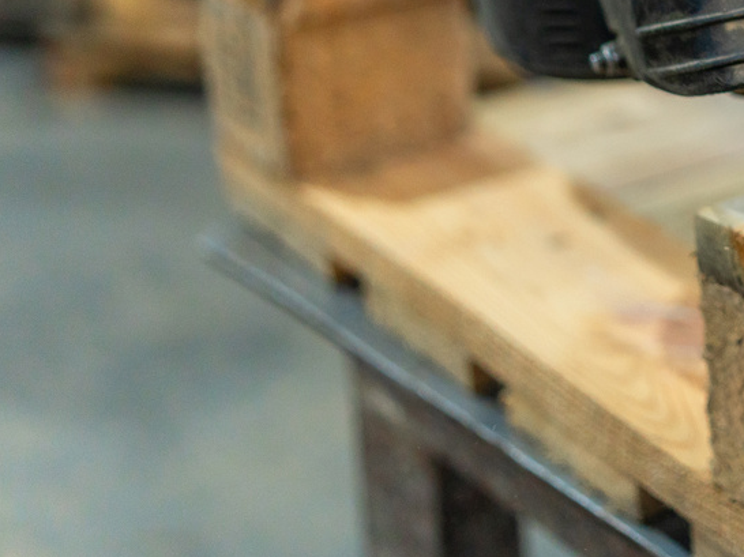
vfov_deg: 13.2
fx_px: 2320
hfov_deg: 16.8
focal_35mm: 108
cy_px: -188
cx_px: 1059
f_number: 1.4
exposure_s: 1/320
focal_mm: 35
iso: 500
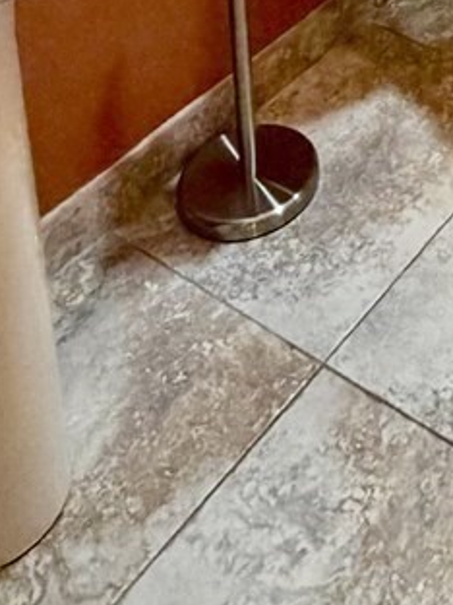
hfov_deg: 19.2
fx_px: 1204
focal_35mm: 69
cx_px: 639
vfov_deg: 20.3
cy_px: -475
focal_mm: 2.22
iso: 200
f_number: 2.2
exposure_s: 1/60
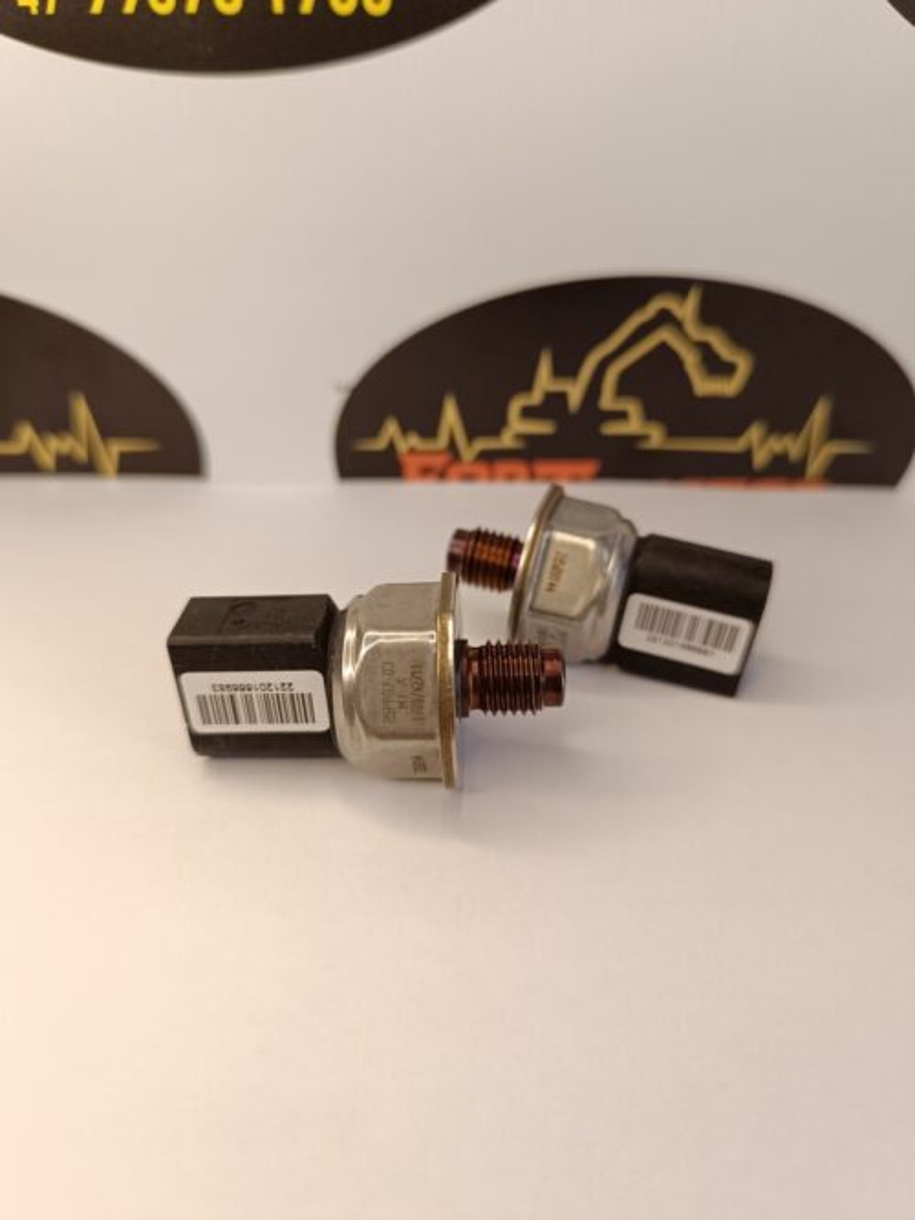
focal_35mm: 24
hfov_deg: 56.8
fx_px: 846
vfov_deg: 71.6
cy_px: 610
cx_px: 458
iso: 200
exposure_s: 1/120
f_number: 1.65
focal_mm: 6.14
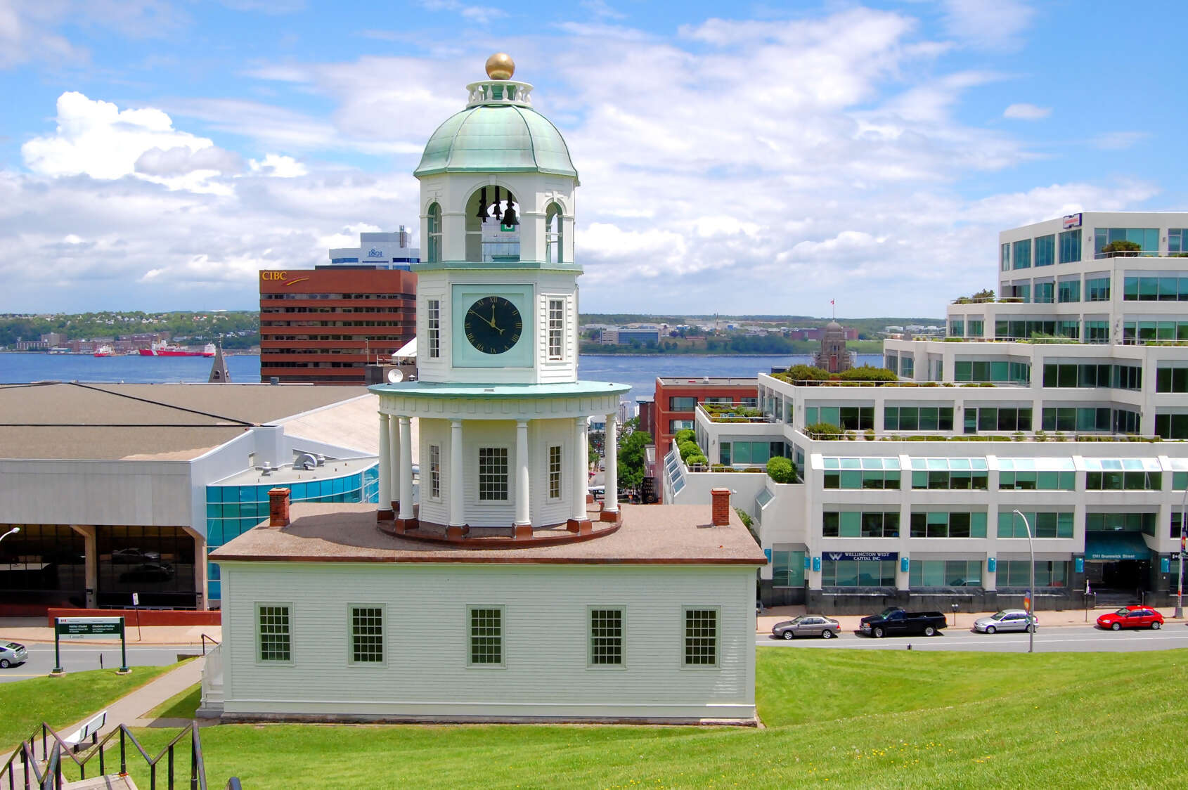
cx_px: 594
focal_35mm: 36
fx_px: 1187
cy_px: 395
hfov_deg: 53.2
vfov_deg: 36.8
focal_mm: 24
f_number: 10
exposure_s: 1/400
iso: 200
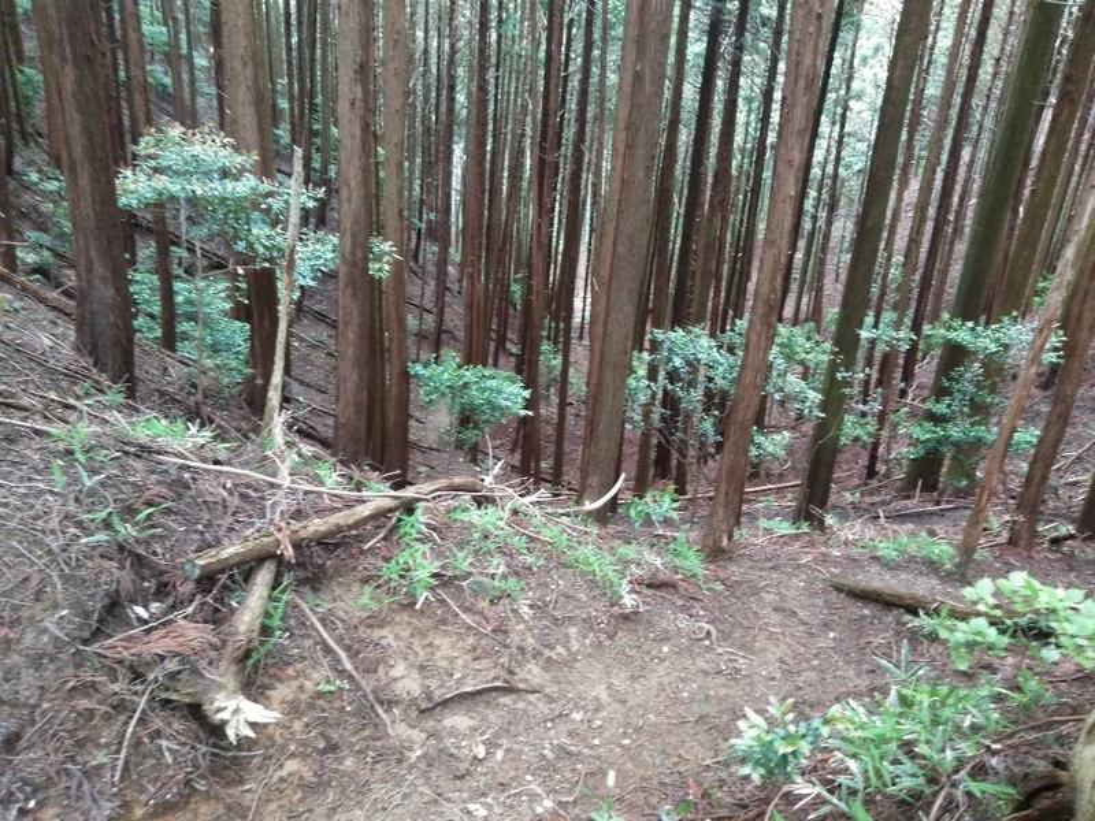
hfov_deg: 67.3
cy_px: 410
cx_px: 548
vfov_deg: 53.1
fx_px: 822
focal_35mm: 26
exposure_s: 1/33
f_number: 2.2
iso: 235
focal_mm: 3.46
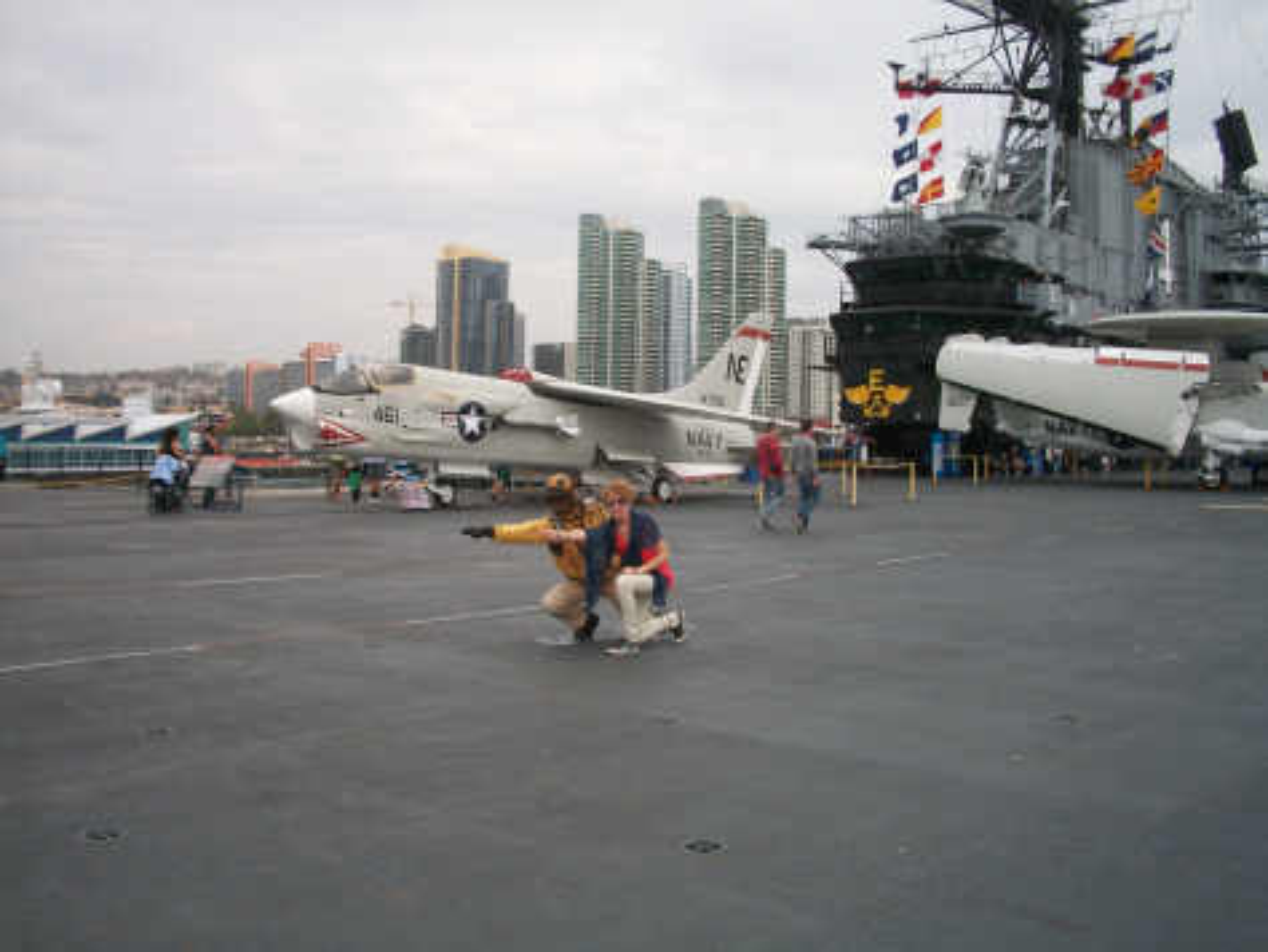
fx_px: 1283
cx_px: 634
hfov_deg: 52.6
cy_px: 476
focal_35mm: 35
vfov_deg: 40.7
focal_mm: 6.3
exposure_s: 1/320
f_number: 5.6
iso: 80
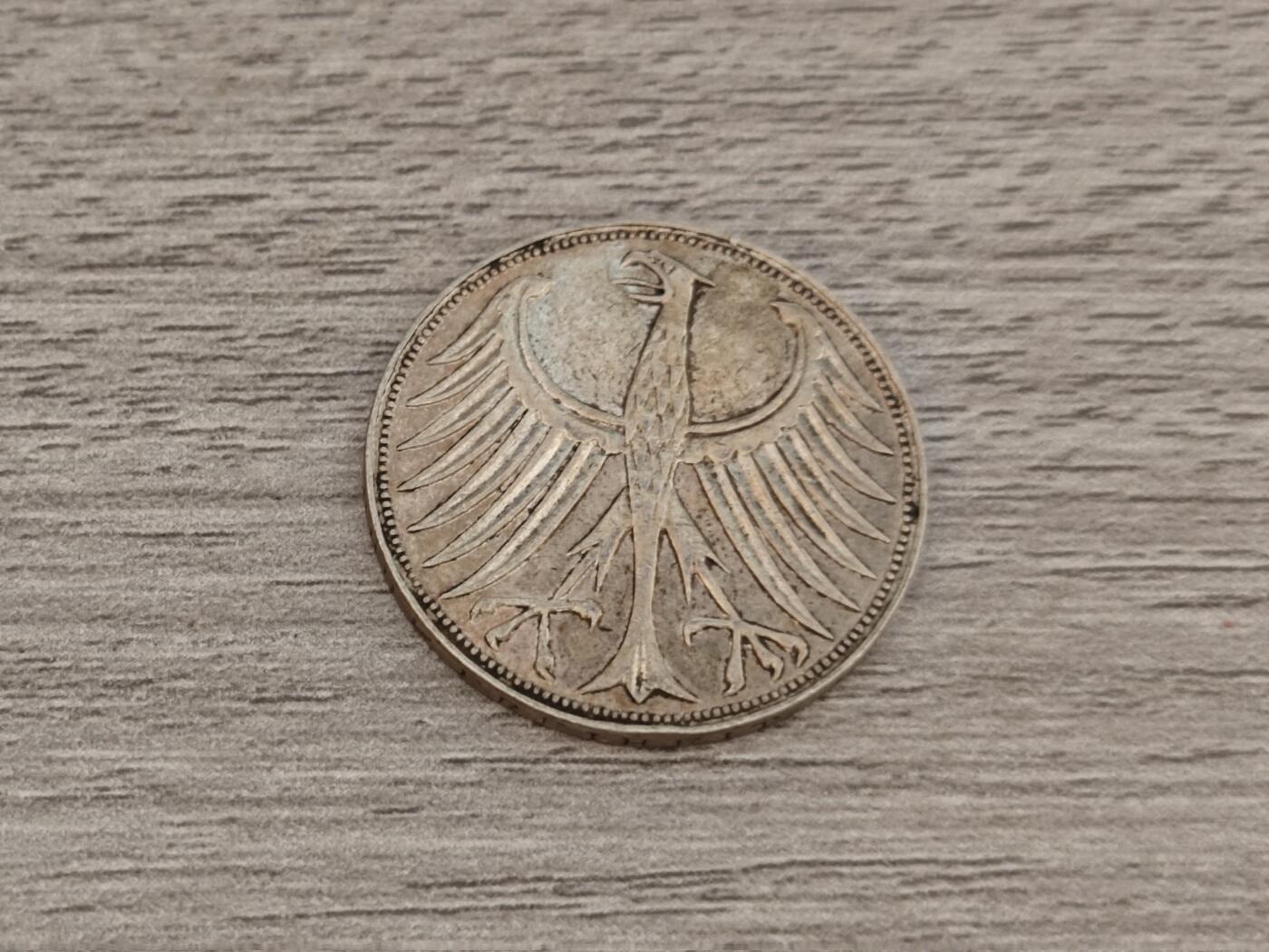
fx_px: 2749
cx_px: 634
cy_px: 476
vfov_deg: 19.6
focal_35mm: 75
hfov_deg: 26.0
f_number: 1.9
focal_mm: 8.7
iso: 640
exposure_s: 1/32.4
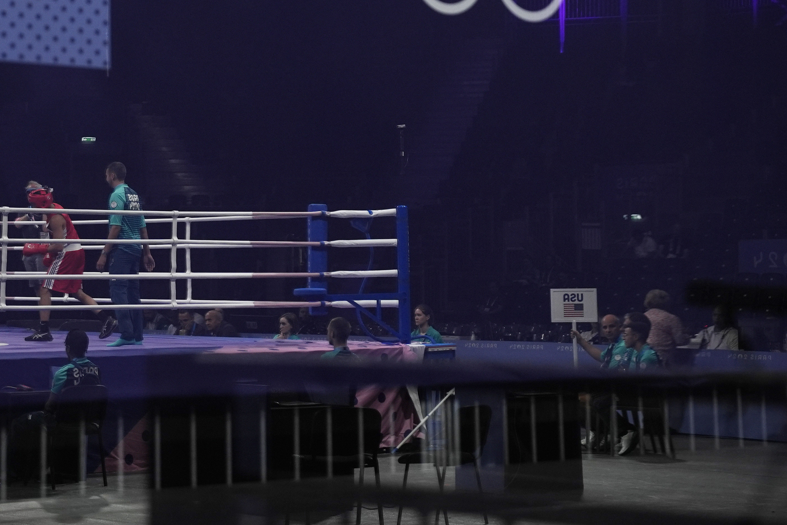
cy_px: 50
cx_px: 45
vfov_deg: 13.1
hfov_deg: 19.2
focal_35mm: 104
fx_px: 2274
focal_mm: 49
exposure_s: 1/320
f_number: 2.8
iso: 800
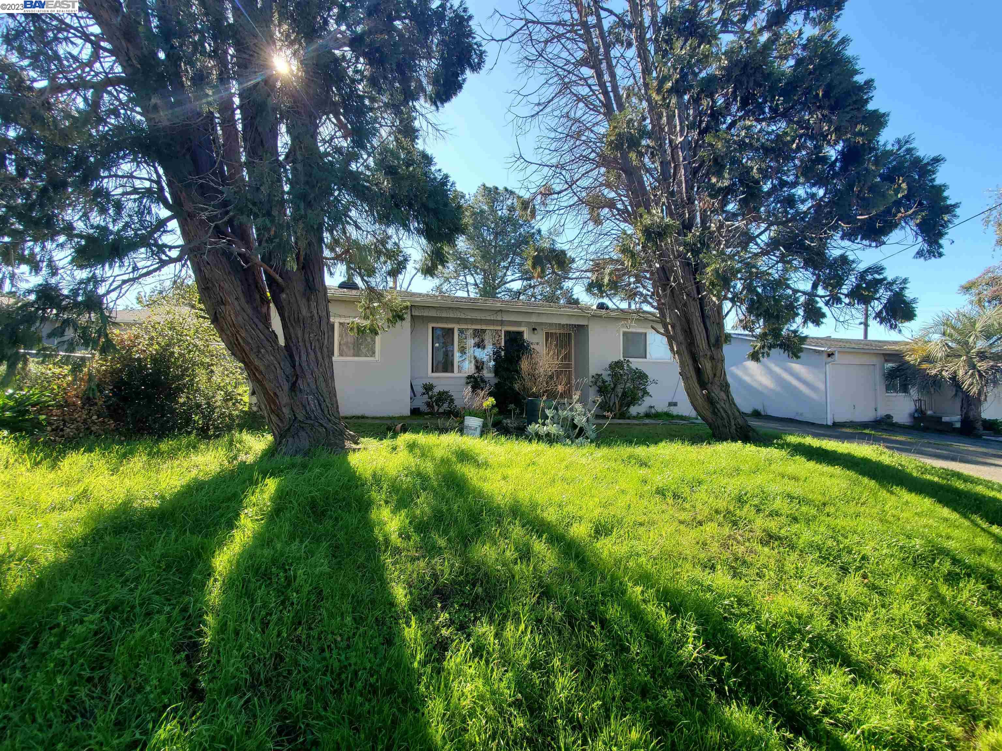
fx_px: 376
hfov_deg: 106.2
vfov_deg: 89.9
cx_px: 501
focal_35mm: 13
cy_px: 376
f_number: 2.2
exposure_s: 1/336
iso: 50
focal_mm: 1.8
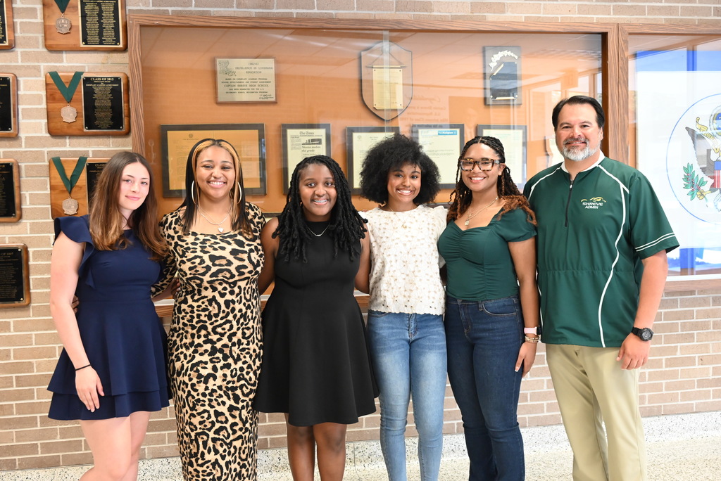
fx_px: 781
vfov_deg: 34.3
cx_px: 360
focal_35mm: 39
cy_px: 240
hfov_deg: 49.5
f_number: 5
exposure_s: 1/125
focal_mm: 39
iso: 3200
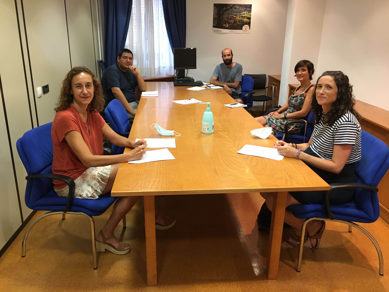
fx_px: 326
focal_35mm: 29
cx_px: 194
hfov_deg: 61.7
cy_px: 146
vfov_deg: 48.2
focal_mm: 4.15
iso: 80
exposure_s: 1/17
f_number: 2.2
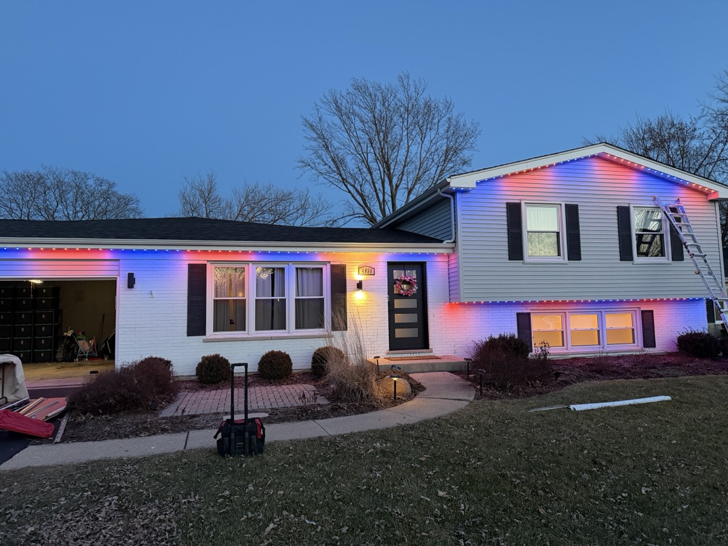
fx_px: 505
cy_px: 273
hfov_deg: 71.6
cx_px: 364
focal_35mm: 24
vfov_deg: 56.8
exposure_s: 1/60
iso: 640
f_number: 1.78
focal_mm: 6.76
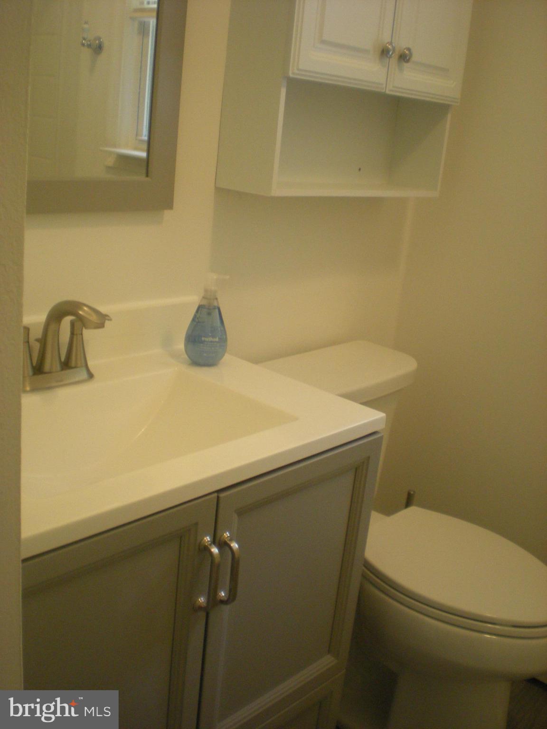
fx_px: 801
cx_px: 274
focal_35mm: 38
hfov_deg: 37.7
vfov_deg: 49.0
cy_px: 364
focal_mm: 6.3
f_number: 3.1
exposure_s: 1/42.4
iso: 200
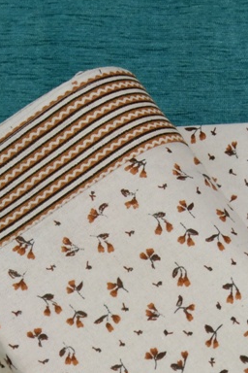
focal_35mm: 86
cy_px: 462
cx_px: 224
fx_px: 889
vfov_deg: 21.7
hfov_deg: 15.7
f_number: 2.2
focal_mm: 3.69
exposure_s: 1/50
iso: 130
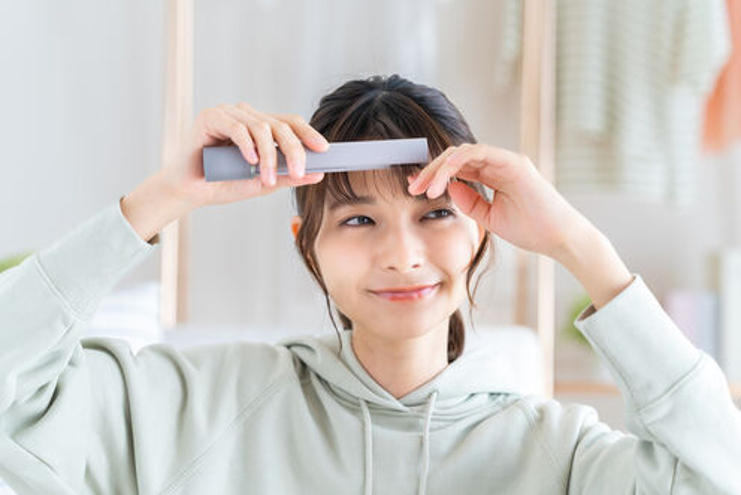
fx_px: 1750
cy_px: 248
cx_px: 370
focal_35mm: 85
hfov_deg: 23.9
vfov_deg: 16.1
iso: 320
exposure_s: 1/125
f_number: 2.8
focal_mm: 85
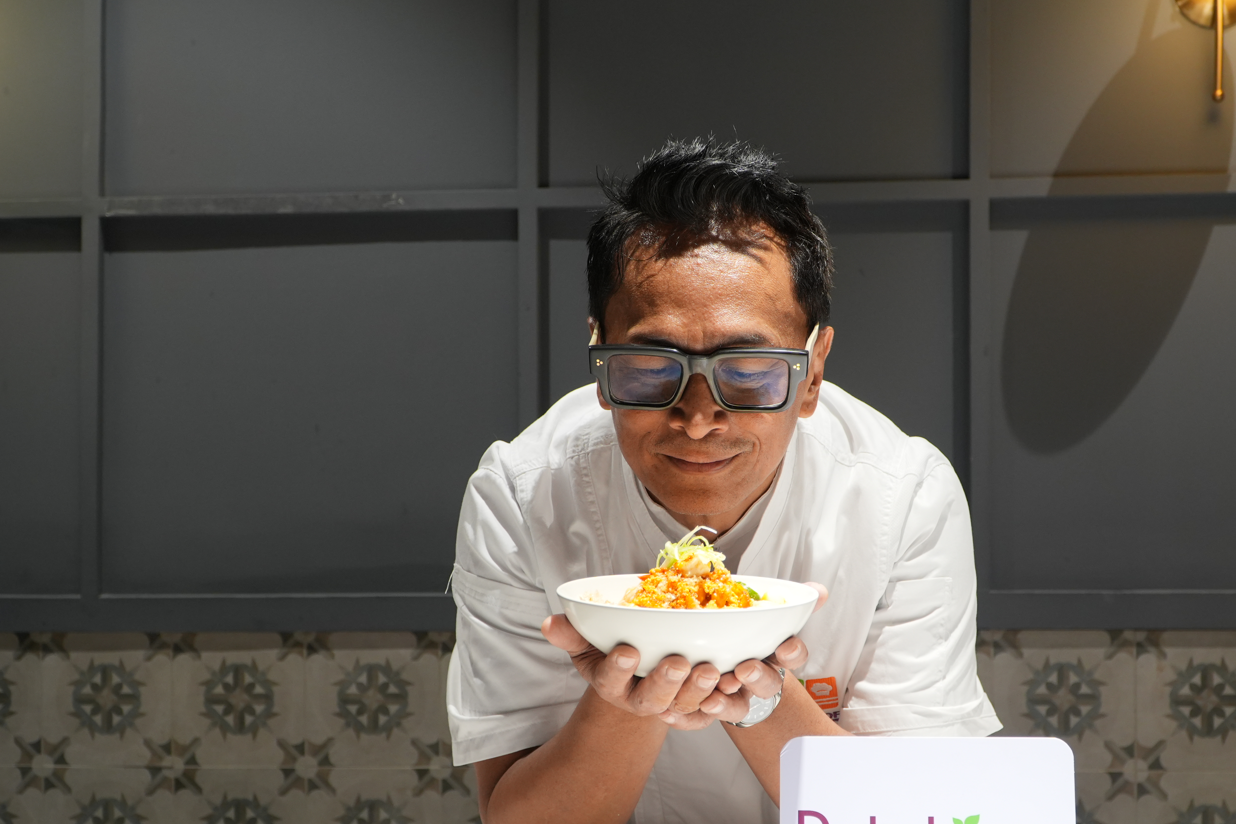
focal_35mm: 47
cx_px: 705
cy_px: 509
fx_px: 1600
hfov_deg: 42.1
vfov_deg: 28.8
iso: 400
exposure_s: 1/40
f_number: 4
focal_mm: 25
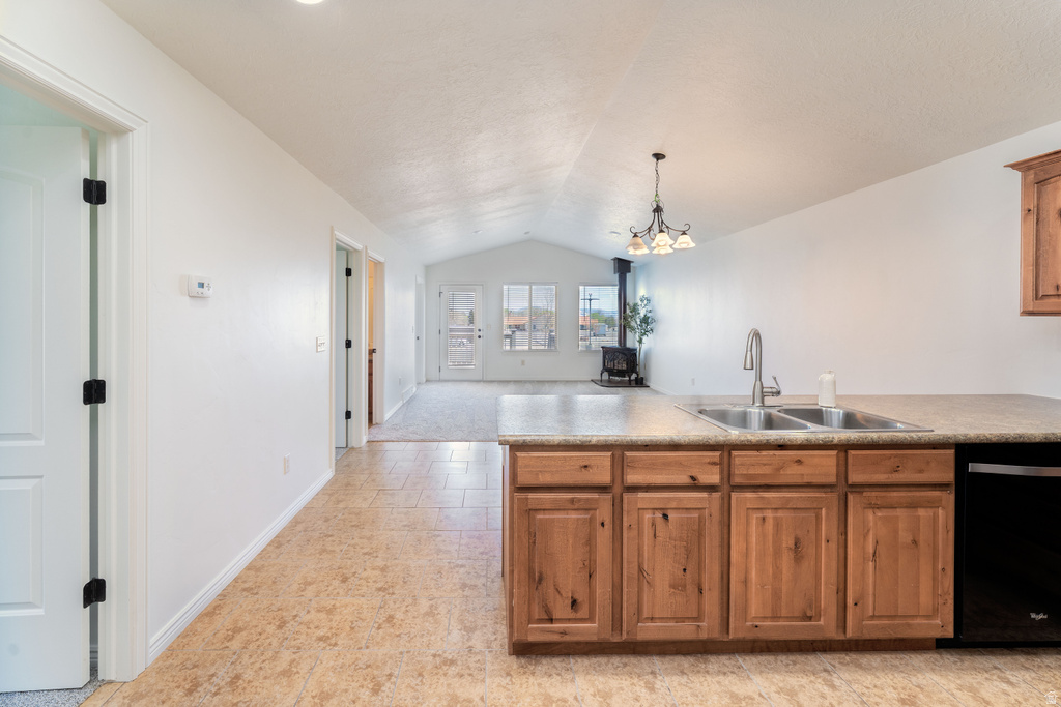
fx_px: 413
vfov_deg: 81.2
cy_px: 354
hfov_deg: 104.2
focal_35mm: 14
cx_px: 530
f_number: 8
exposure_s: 1/125
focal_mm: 14
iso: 400
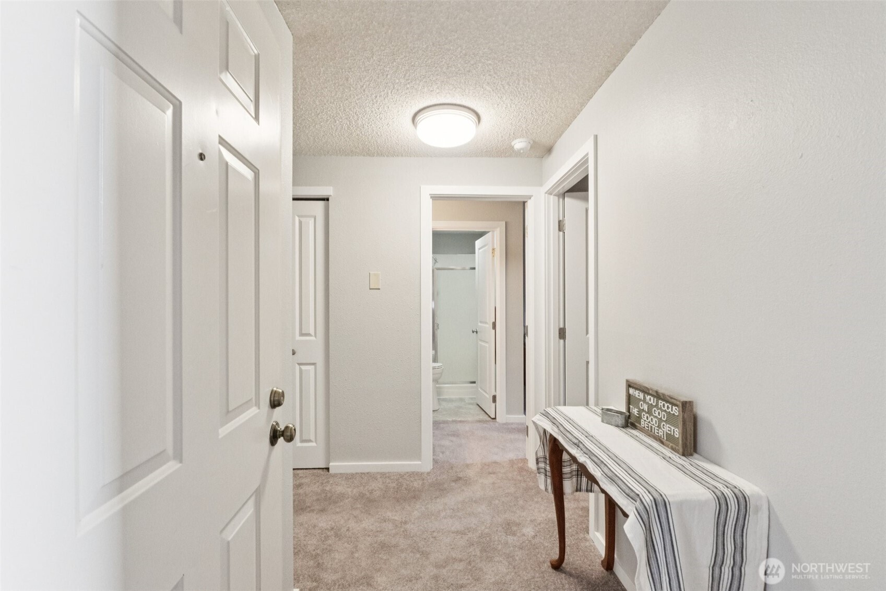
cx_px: 443
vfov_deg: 72.0
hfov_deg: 95.0
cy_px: 296
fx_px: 406
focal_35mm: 16
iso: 1600
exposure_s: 1/30
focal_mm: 11
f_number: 9
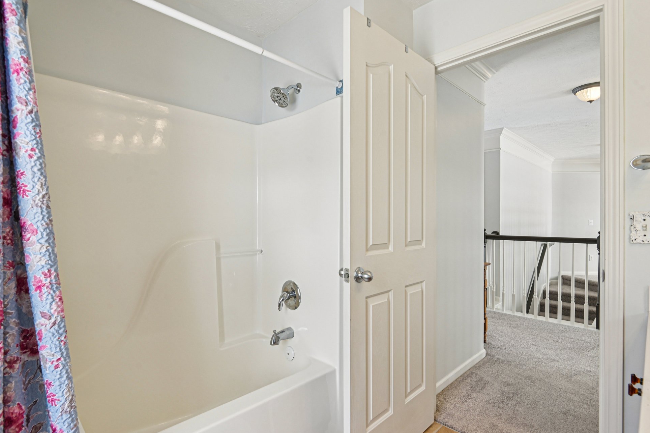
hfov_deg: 93.3
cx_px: 316
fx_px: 307
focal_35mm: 17
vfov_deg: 70.4
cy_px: 222
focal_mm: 16
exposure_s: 1/25
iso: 100
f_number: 8
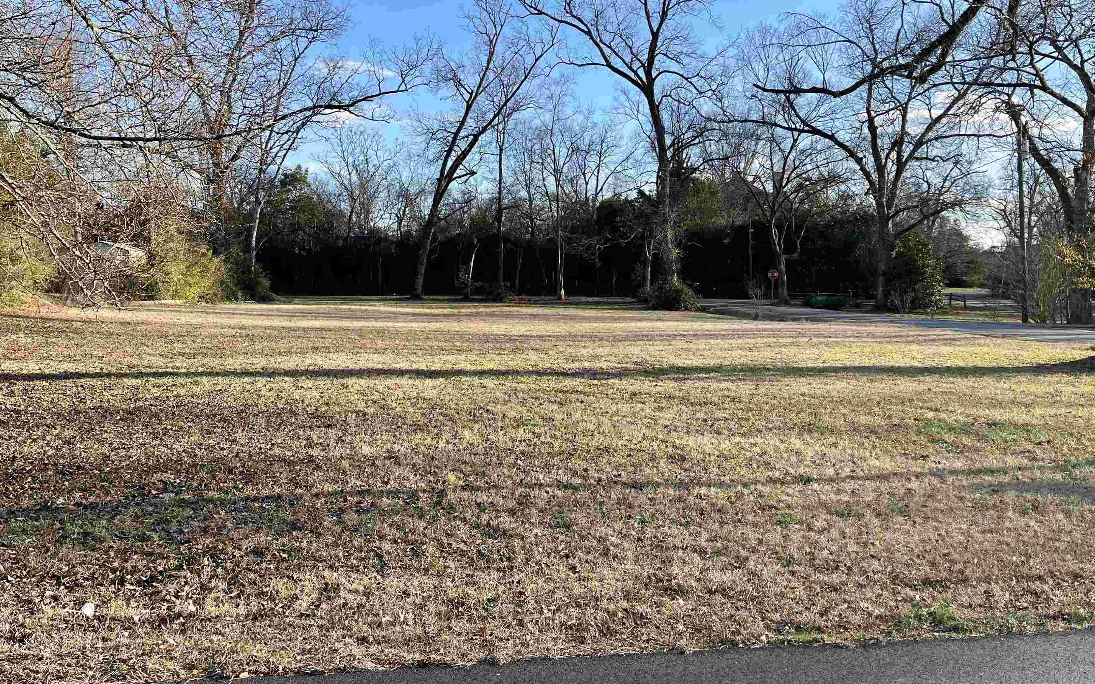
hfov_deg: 62.9
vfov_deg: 41.6
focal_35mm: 30
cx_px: 542
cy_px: 273
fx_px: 895
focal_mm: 5.1
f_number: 1.6
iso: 50
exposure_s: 1/1129
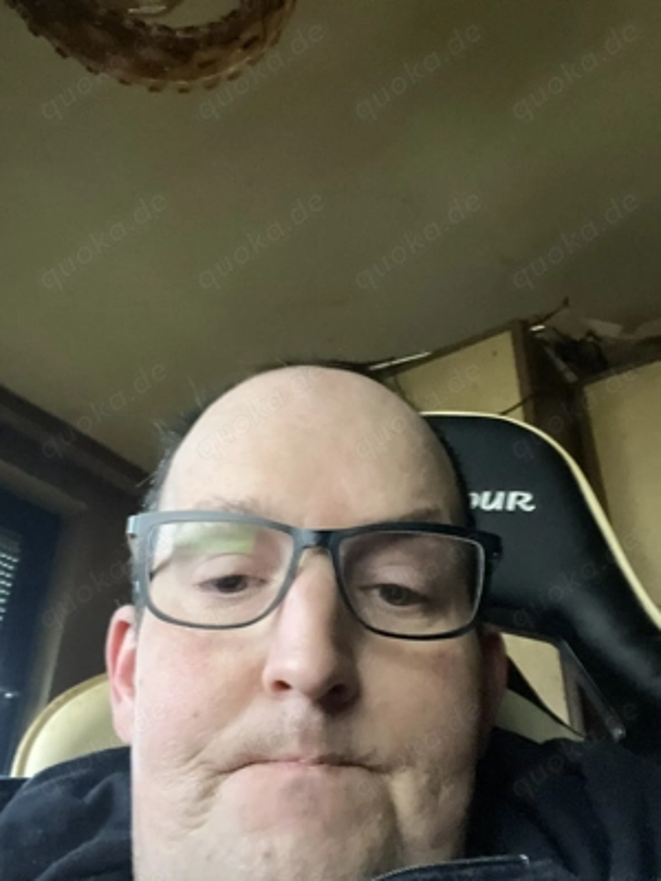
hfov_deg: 46.8
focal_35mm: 30
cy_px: 440
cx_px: 330
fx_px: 764
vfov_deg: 60.0
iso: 800
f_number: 2.2
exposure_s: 1/17
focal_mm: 2.71
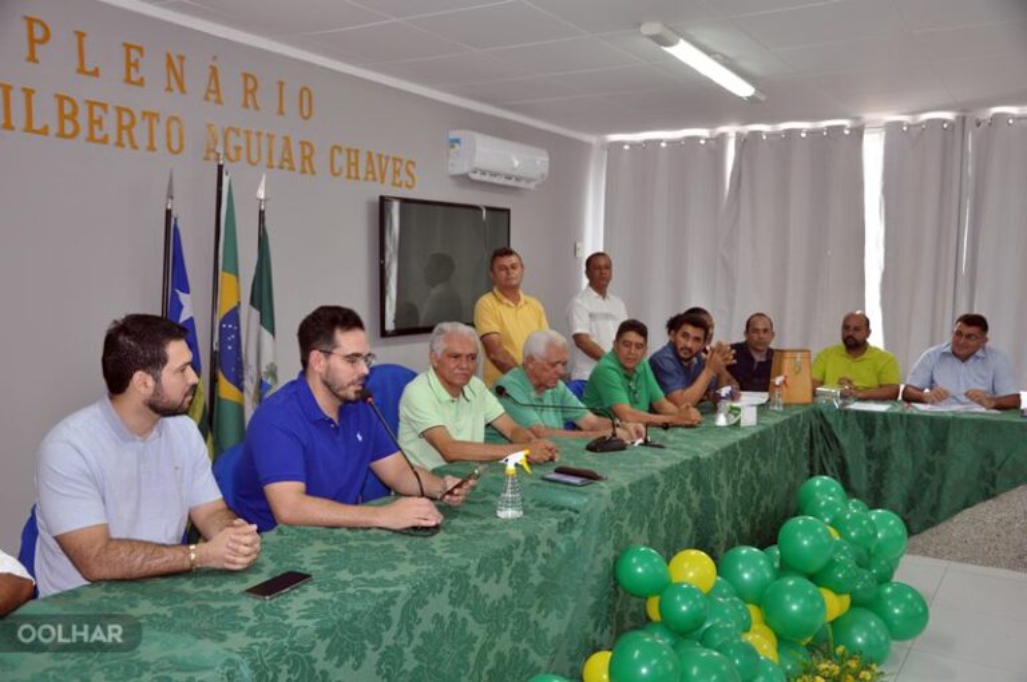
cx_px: 514
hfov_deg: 59.6
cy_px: 341
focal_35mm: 32
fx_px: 897
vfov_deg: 41.6
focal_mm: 21
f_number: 3.8
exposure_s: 1/45
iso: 400
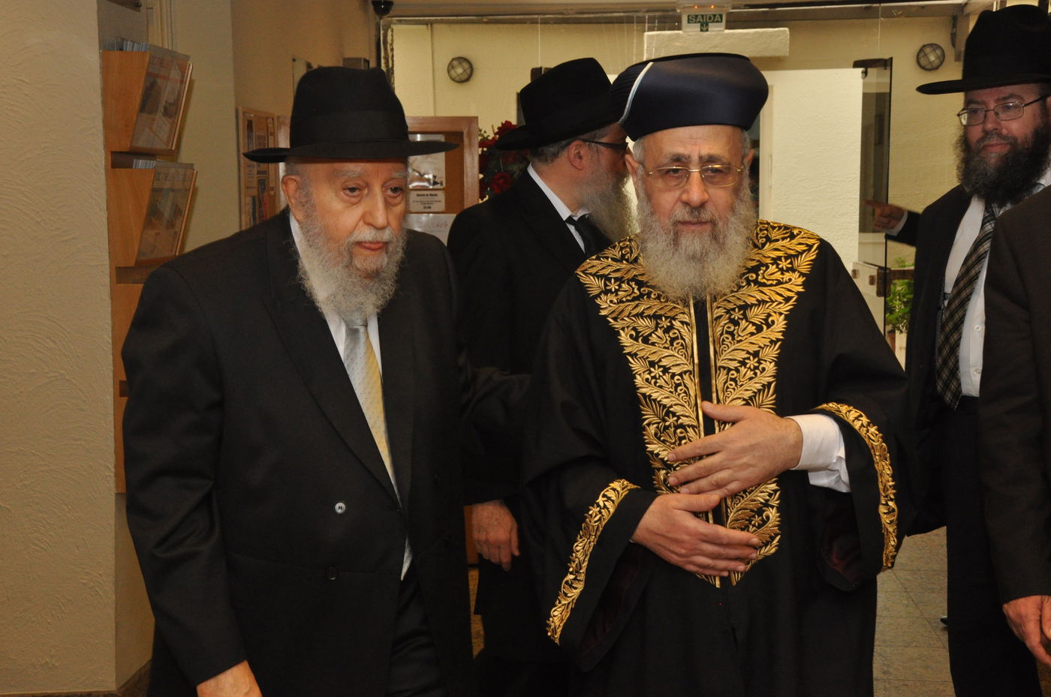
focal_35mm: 60
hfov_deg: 33.4
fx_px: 1749
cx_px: 526
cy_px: 348
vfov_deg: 22.6
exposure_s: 1/60
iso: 1250
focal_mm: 40
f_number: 10
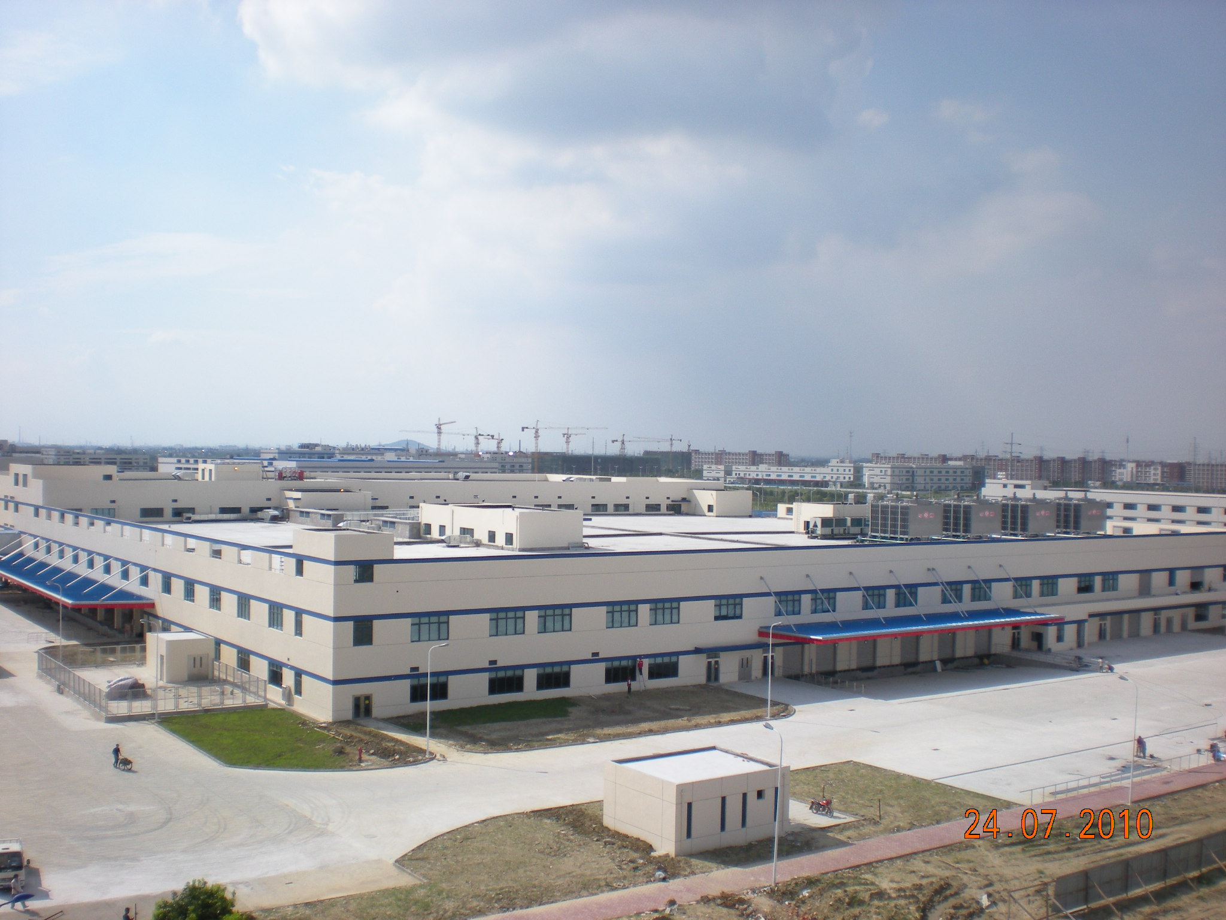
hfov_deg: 49.0
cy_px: 460
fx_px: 1346
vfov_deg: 37.7
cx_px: 613
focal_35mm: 38
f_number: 4.6
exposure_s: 1/877
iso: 64
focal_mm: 6.3
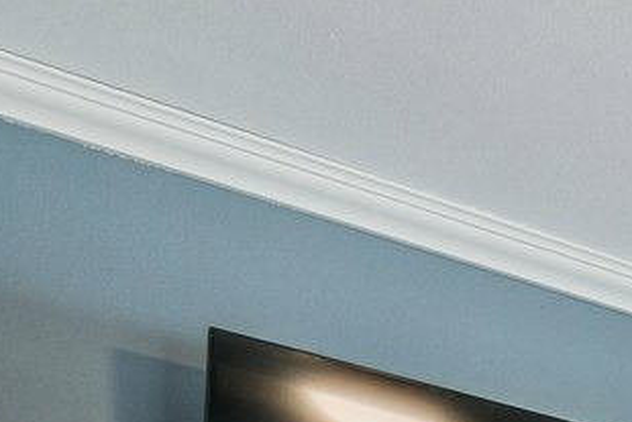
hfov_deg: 12.7
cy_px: 1110
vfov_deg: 11.0
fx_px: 1739
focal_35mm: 99
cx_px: 1715
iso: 200
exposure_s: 1/13
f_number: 6.3
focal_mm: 10
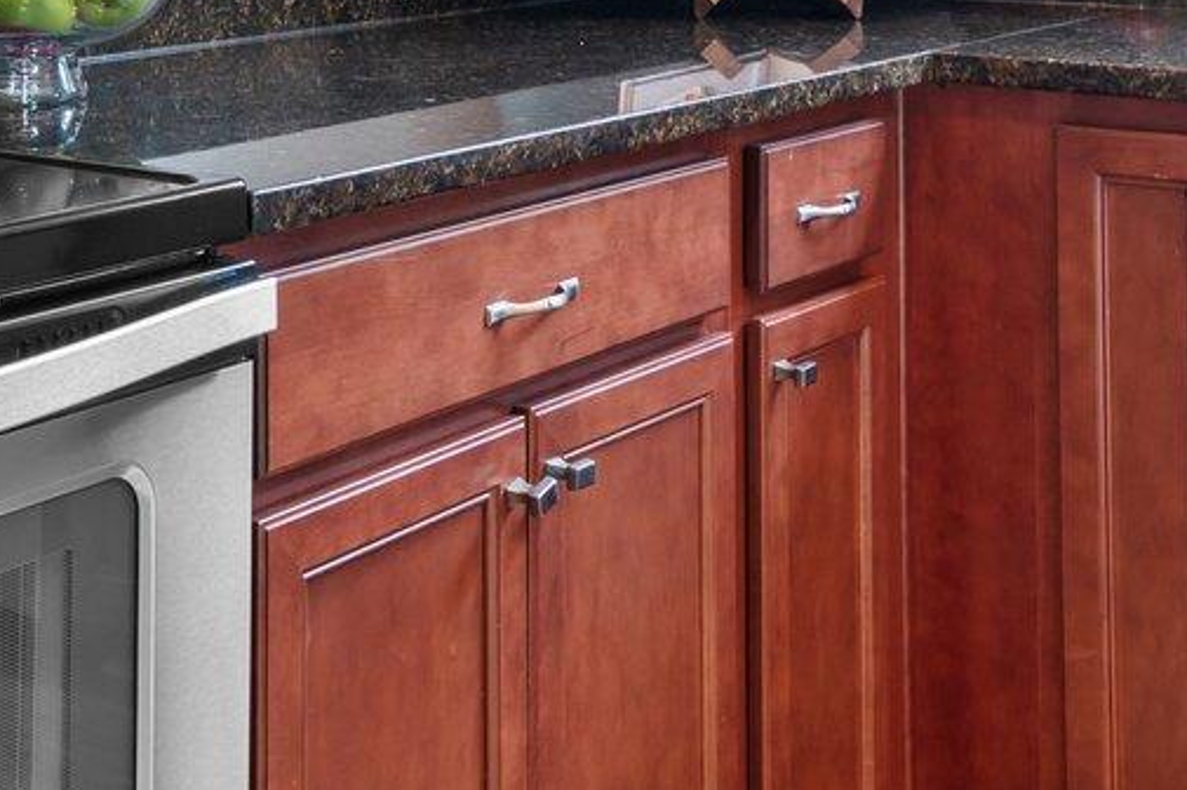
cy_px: -158
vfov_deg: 18.7
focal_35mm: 69
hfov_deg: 29.1
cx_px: 440
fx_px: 2274
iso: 400
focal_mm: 17
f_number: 7.1
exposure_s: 1/4
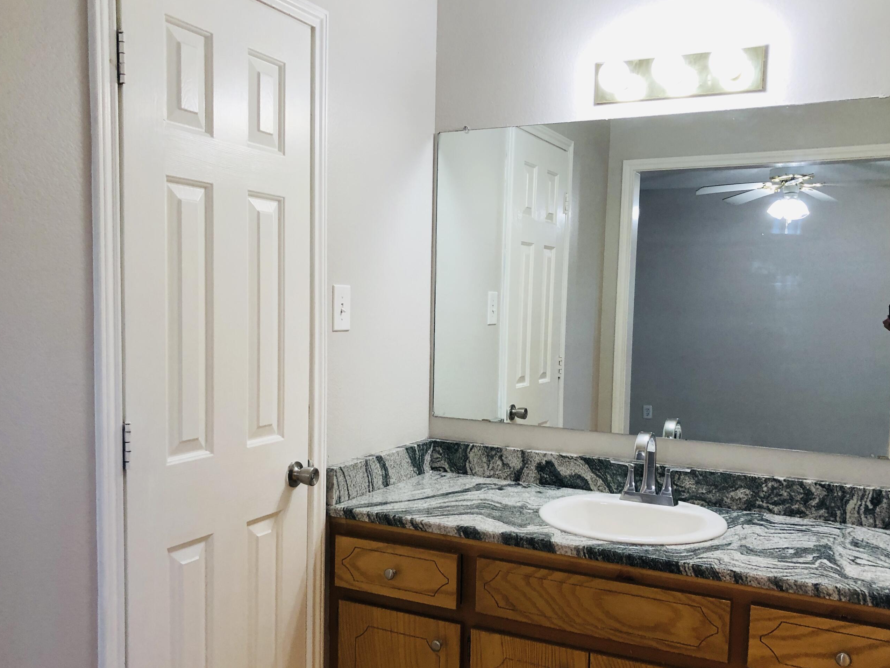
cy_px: 364
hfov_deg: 55.4
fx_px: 848
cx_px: 443
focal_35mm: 33
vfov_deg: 42.9
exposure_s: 1/30
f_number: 1.8
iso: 32
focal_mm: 3.99
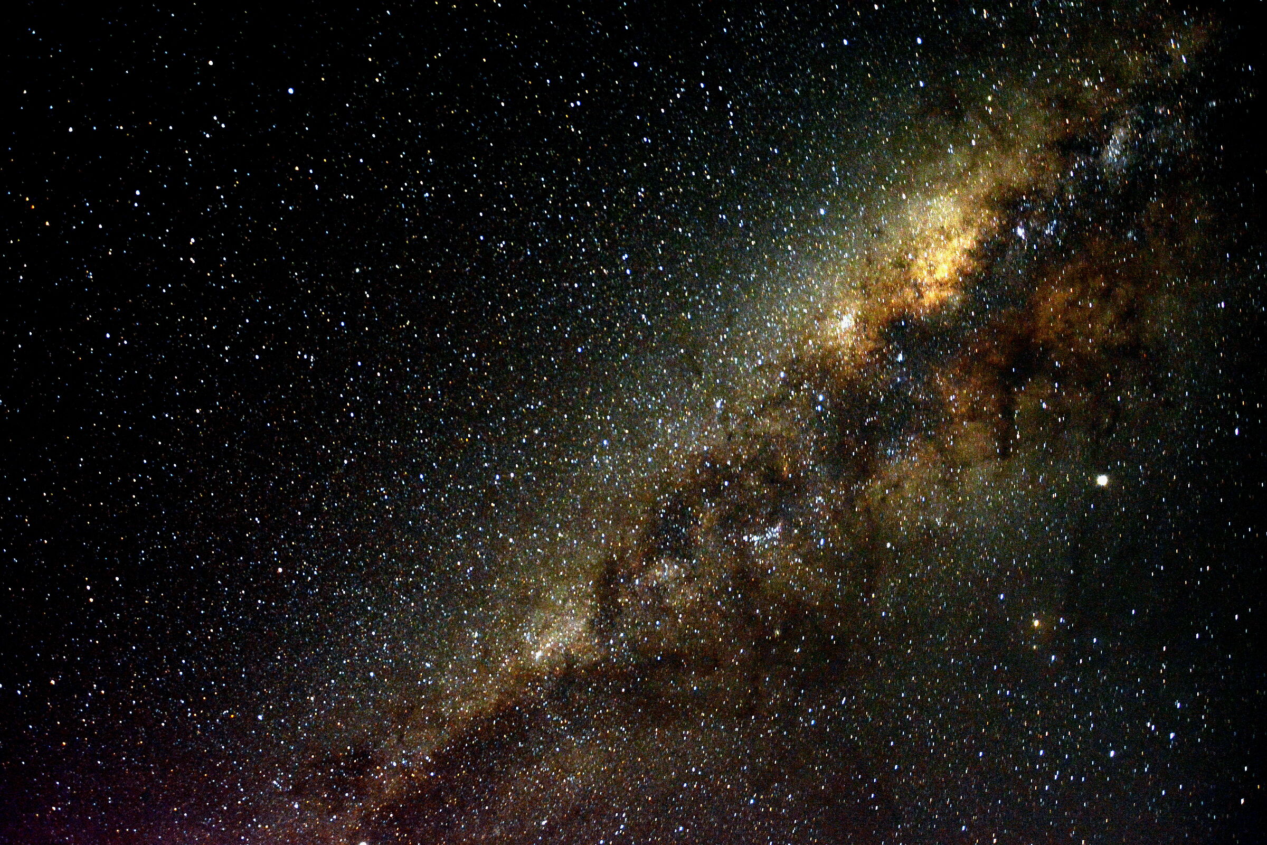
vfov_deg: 47.9
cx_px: 634
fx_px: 950
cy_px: 422
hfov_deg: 67.4
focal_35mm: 27
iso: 1600
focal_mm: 18
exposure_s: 30
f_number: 3.5
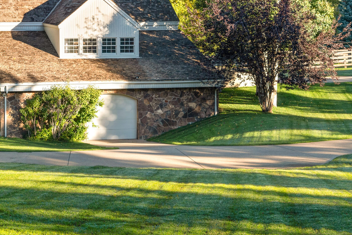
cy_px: -4
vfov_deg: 12.8
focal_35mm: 106
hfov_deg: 19.2
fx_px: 1037
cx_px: 111
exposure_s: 1/320
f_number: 6.3
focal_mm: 50
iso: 100
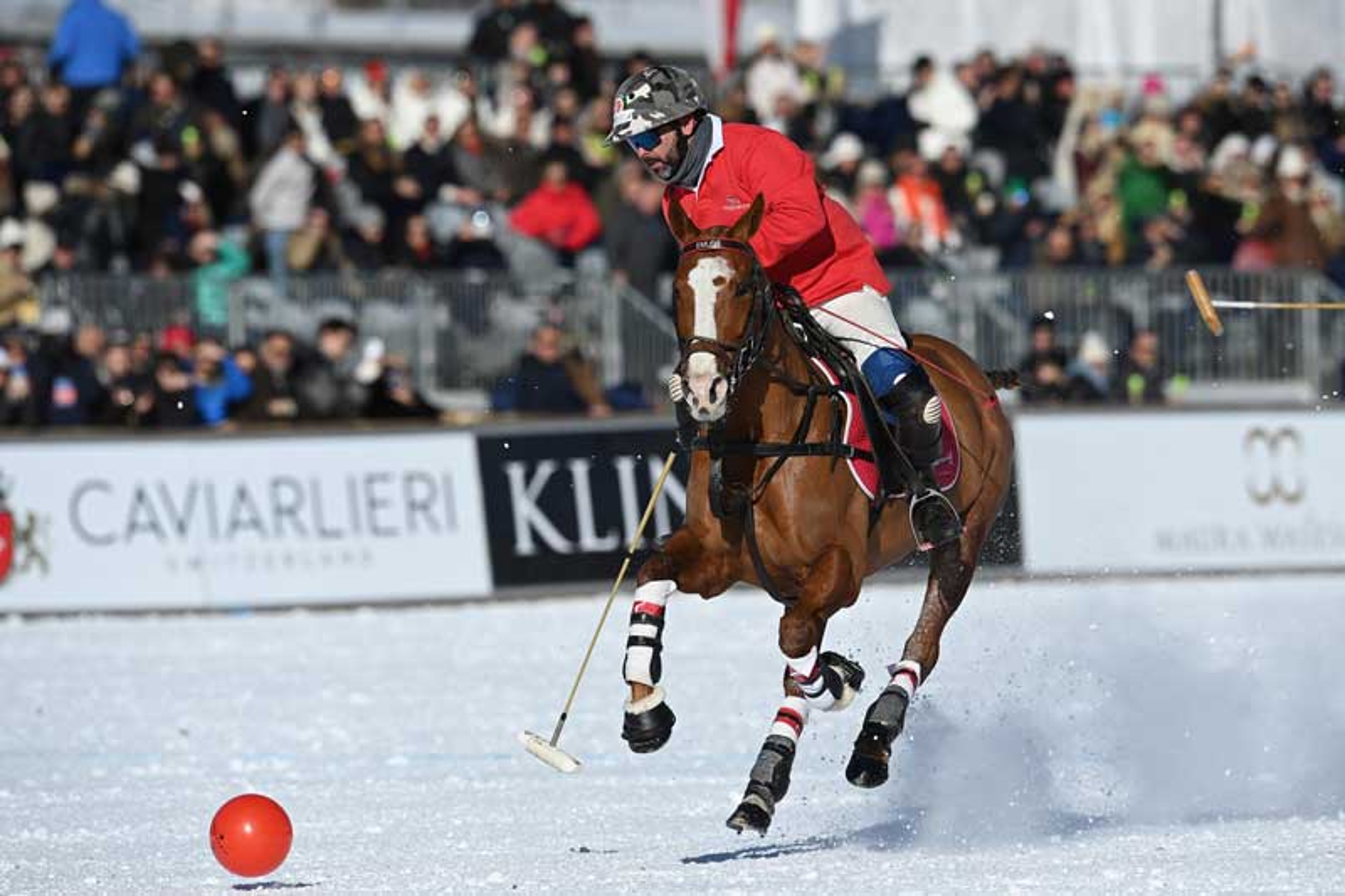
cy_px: 448
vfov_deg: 3.4
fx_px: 14940
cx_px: 672
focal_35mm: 400
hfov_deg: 5.2
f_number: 5.6
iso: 160
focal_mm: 400
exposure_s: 1/2000
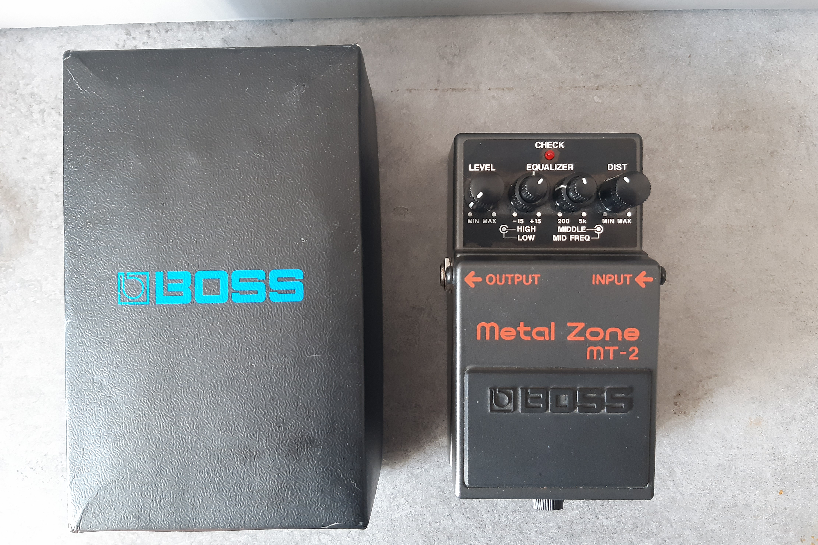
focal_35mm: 28
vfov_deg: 46.4
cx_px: 409
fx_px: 636
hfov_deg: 65.5
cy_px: 272
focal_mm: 3.92
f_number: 1.7
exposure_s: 1/33
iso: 250
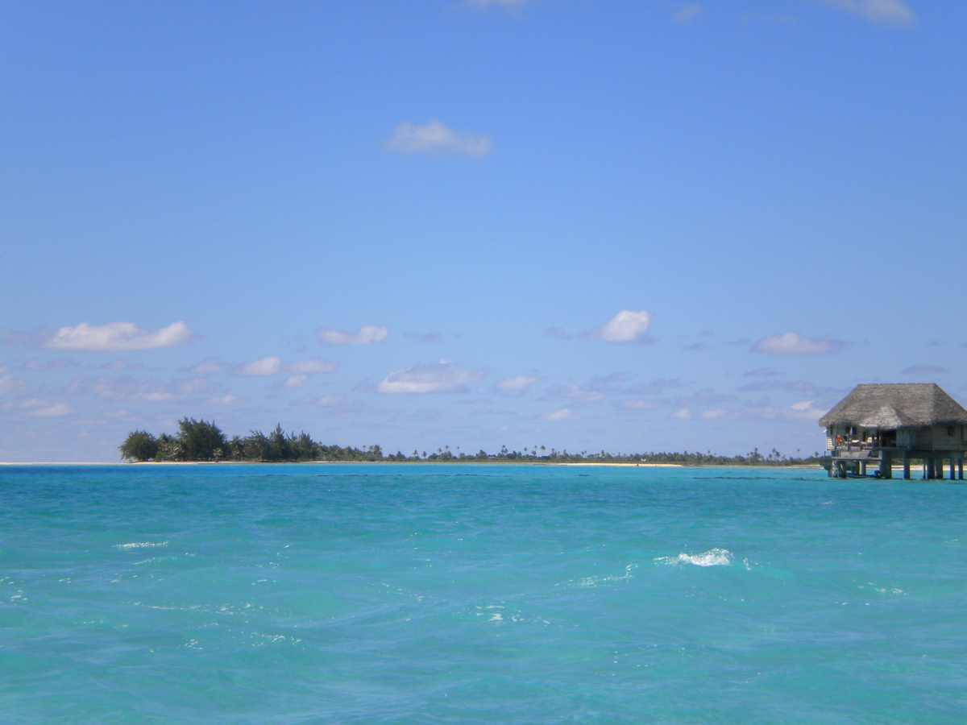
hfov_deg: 20.4
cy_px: 362
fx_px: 2682
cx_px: 484
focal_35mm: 96
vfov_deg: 15.4
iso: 80
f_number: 8
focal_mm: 17.3
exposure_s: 1/355
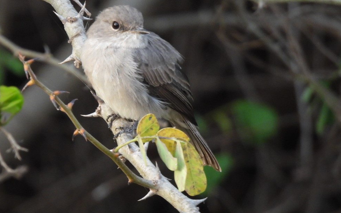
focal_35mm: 1556
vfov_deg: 0.8
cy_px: 49
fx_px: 14460
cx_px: 148
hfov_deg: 1.4
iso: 450
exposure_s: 1/125
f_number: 5.6
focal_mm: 178
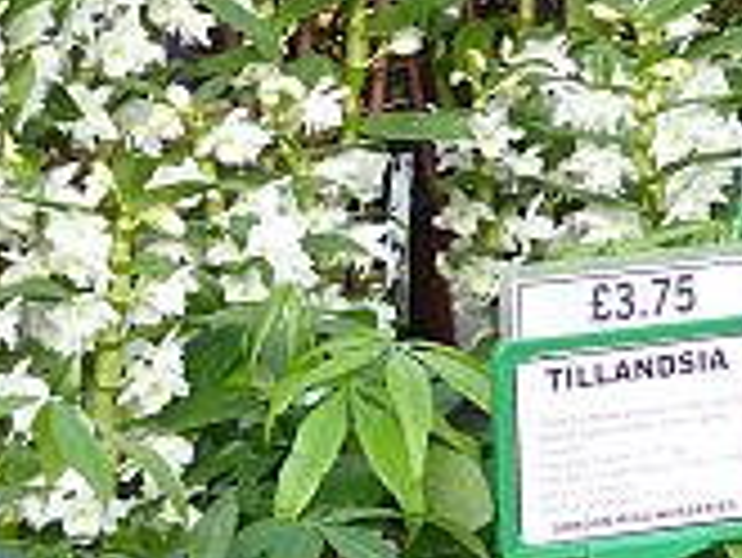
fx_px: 5406
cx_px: -234
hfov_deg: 7.8
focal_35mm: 252
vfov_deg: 5.9
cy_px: 202
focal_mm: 11.7
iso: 160
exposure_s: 1/60
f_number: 4.4
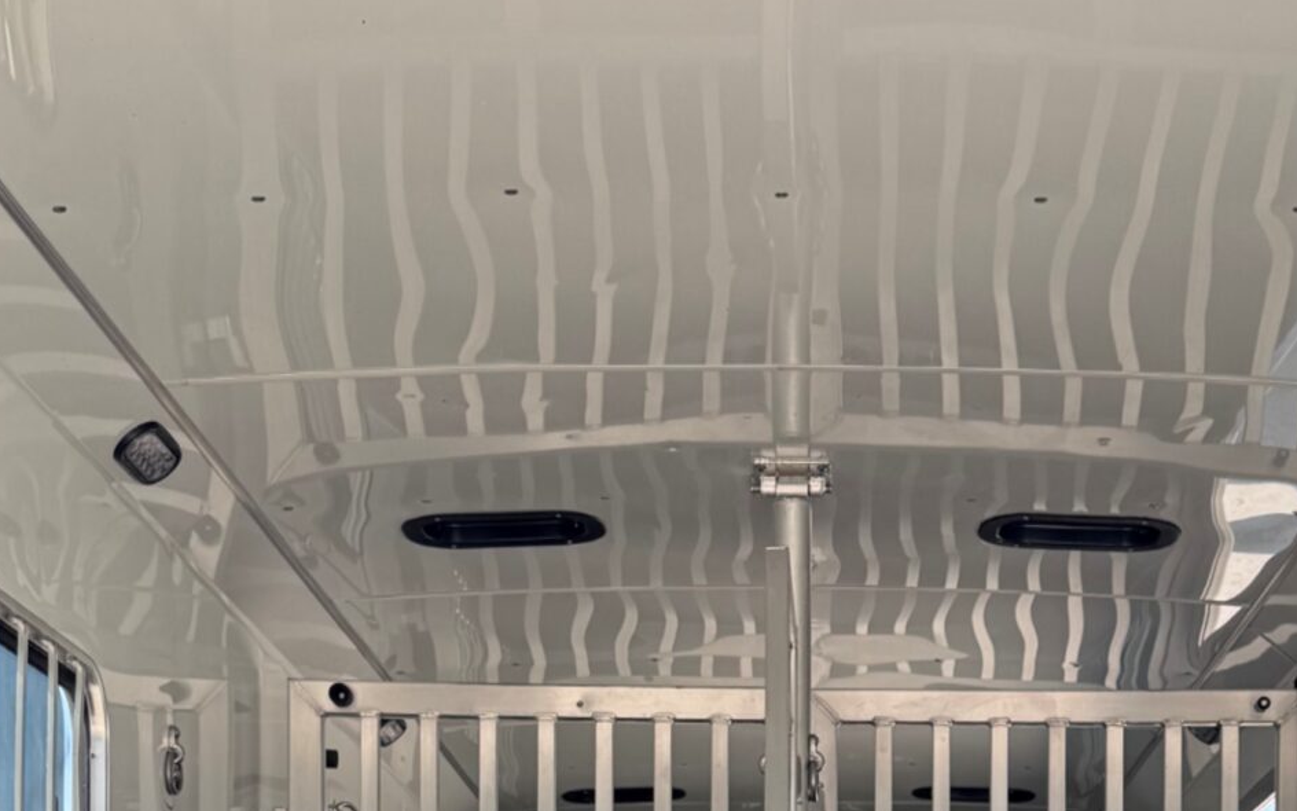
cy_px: 1171
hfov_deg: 29.6
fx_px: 2439
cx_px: 841
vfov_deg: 17.2
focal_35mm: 69
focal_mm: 6.76
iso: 80
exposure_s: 1/553
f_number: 1.78
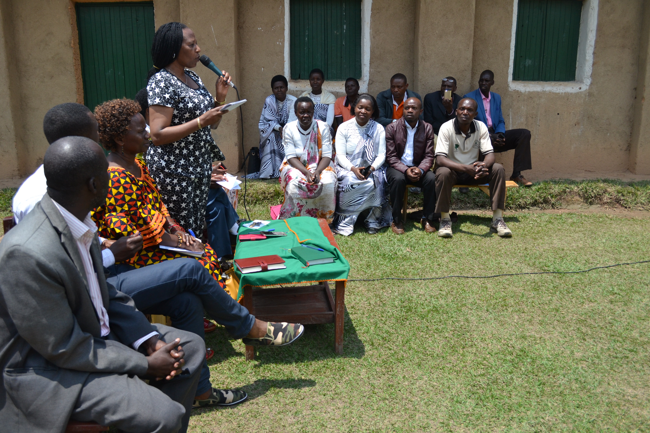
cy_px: 216
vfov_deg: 40.0
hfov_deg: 57.2
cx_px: 325
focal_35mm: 33
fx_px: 596
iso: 400
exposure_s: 1/1600
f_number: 5.6
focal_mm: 22
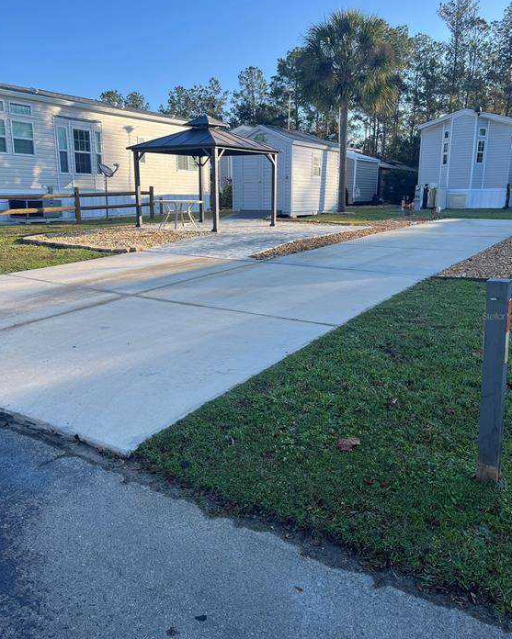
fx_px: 530
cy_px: 316
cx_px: 259
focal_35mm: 28
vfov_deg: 62.2
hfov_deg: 51.5
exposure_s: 1/1199
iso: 50
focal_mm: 5.1
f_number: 1.6
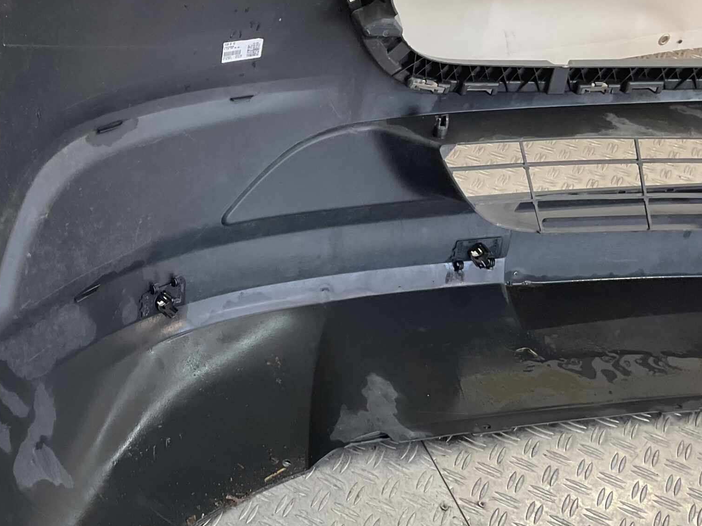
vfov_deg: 29.7
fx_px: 994
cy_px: 248
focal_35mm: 49
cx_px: 149
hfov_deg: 37.6
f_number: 1.8
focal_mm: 3
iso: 25
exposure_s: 1/100
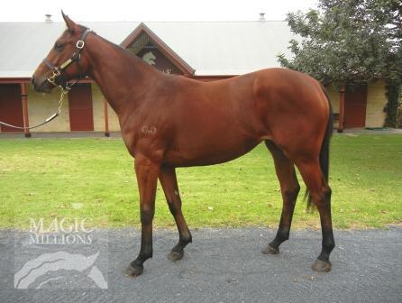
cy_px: 152
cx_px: 201
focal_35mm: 30
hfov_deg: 59.9
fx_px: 349
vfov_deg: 46.9
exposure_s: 1/303
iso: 160
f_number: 3.5
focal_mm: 5.4
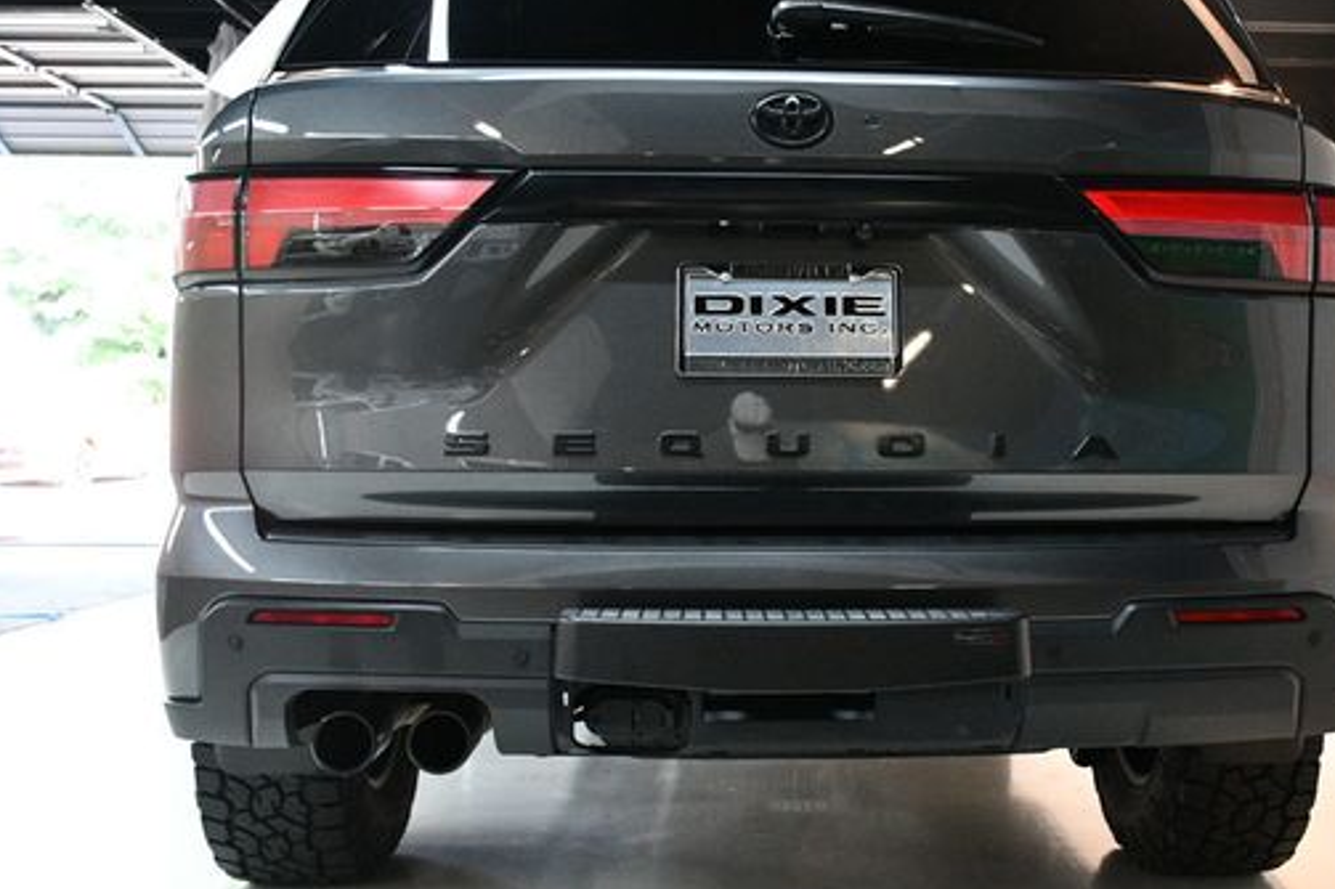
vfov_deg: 31.7
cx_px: 823
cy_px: 337
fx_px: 1557
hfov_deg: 46.1
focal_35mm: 42
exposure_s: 1/125
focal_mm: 22
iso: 3200
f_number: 3.5
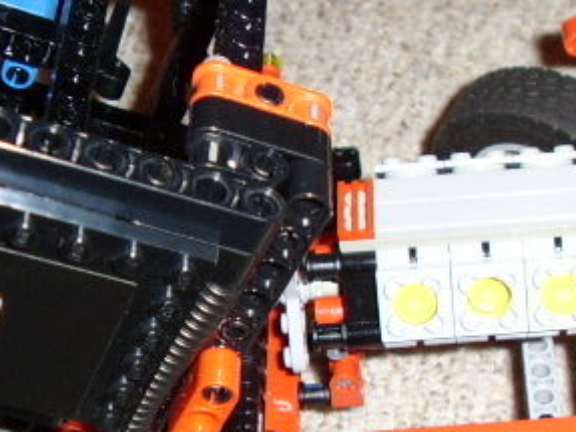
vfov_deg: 21.8
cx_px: 488
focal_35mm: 67
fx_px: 1114
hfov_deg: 28.2
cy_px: 289
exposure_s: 1/30
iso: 141
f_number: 2.9
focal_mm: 5.8
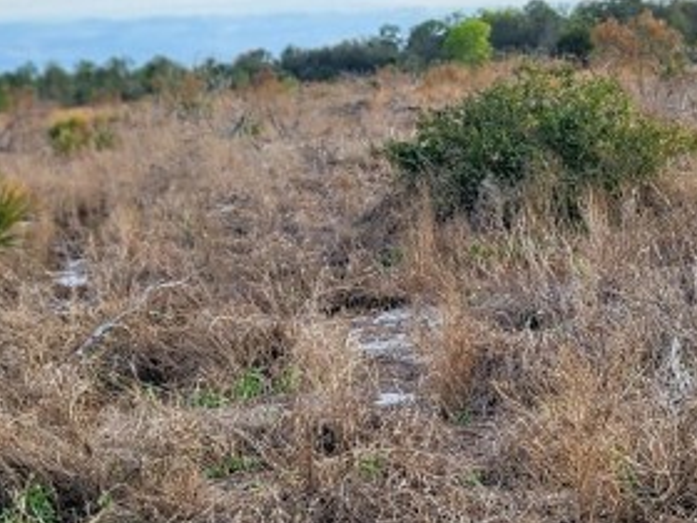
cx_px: 510
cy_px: 366
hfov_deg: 23.1
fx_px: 1691
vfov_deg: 17.5
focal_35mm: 84
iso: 20
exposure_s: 1/647
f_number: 1.8
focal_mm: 5.4
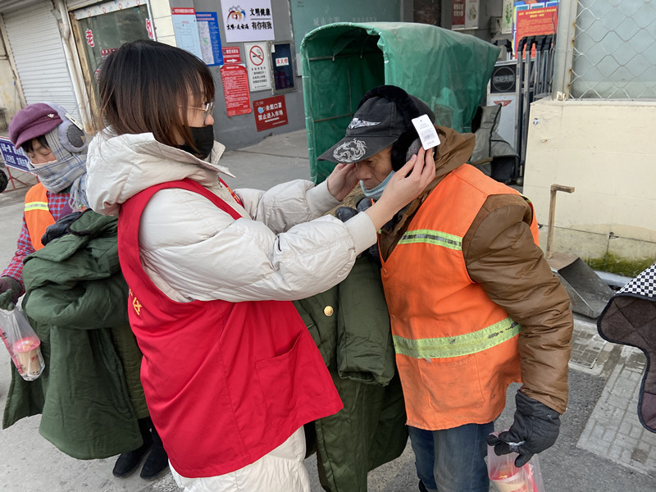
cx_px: 328
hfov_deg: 67.3
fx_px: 493
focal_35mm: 26
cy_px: 246
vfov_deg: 53.1
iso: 125
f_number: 1.8
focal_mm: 4.25
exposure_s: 1/71
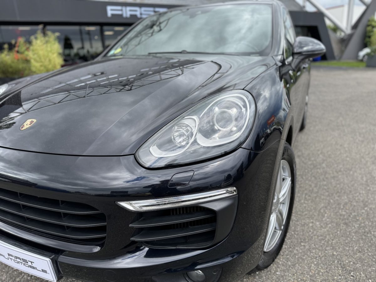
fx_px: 261
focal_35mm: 24
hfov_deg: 71.6
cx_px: 188
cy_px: 141
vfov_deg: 56.8
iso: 80
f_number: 1.78
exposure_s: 1/1172
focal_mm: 6.76
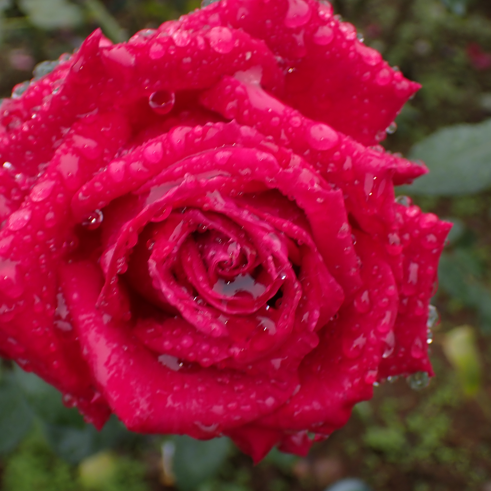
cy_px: 246
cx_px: 222
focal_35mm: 52
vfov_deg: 32.8
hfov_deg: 32.8
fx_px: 834
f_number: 2.9
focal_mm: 7.84
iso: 125
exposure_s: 1/160
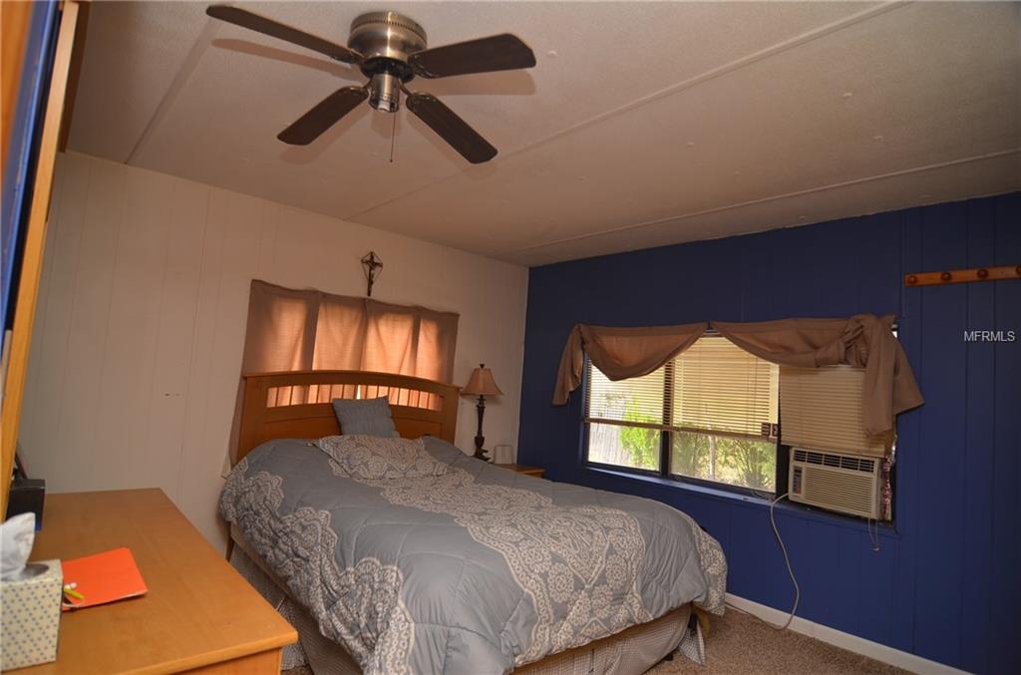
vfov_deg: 67.1
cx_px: 510
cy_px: 338
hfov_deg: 90.2
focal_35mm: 18
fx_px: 509
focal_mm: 12
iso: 100
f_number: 4
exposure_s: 1/60
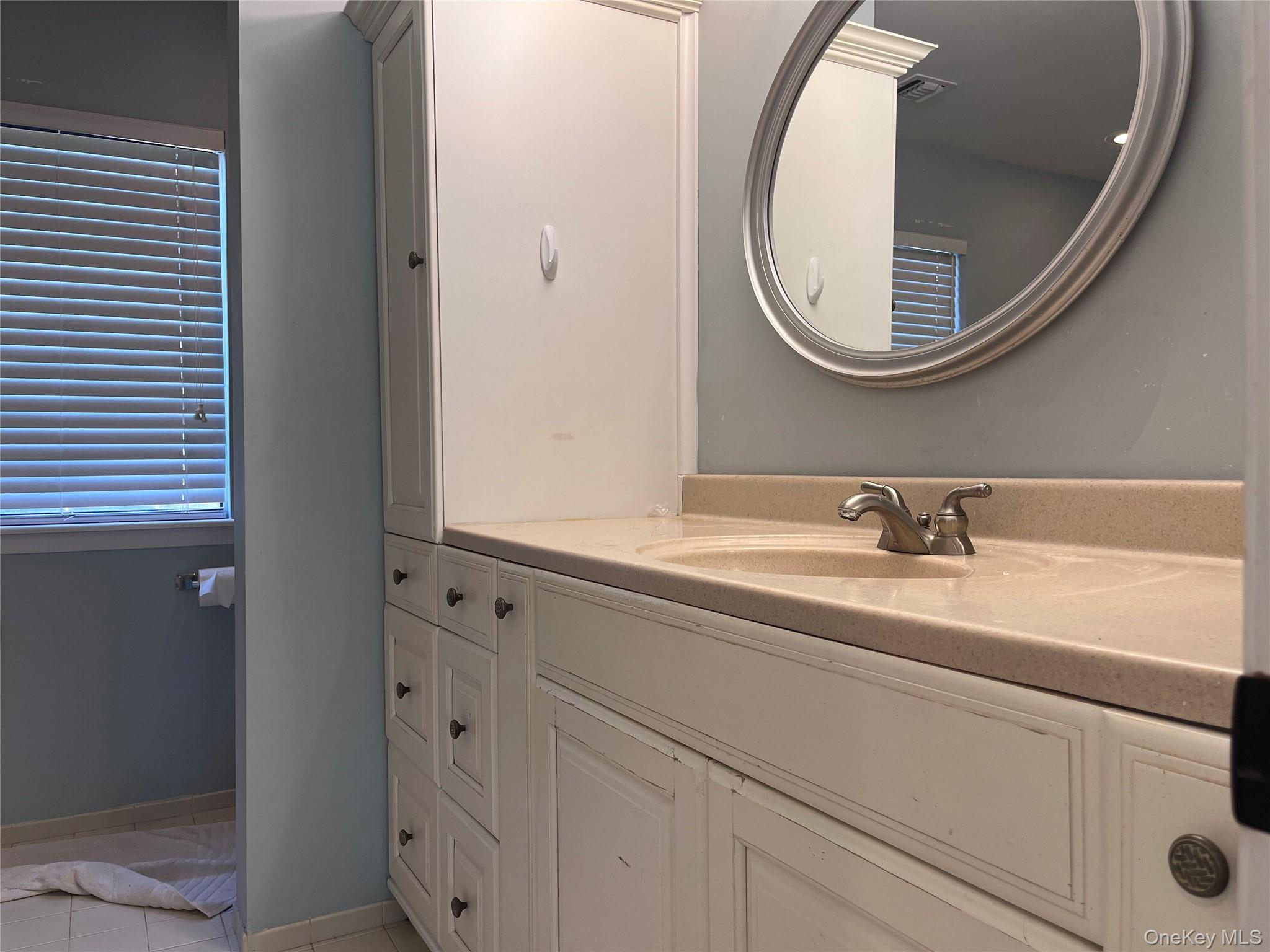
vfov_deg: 53.1
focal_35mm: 26
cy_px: 476
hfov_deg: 67.3
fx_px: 954
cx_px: 635
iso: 64
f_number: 1.6
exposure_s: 1/60
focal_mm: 5.1
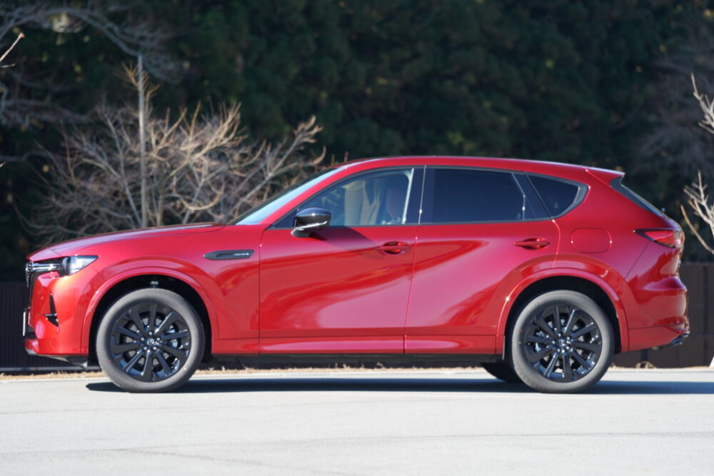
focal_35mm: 128
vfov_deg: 10.7
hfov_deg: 16.0
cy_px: 238
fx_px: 2539
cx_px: 357
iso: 100
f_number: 2.8
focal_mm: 128
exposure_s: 1/250
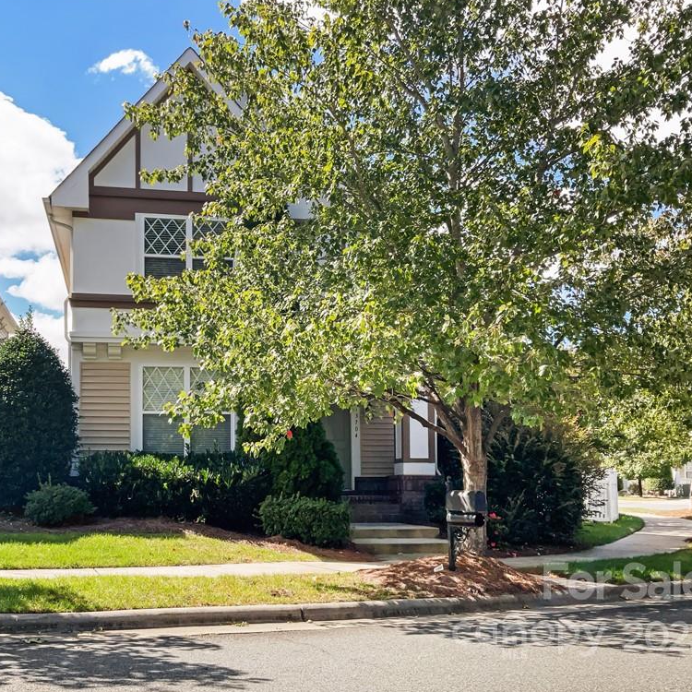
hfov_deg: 46.8
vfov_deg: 47.2
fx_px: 792
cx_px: 257
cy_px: 342
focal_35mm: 35
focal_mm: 3
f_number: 1.8
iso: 16
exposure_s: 1/1000
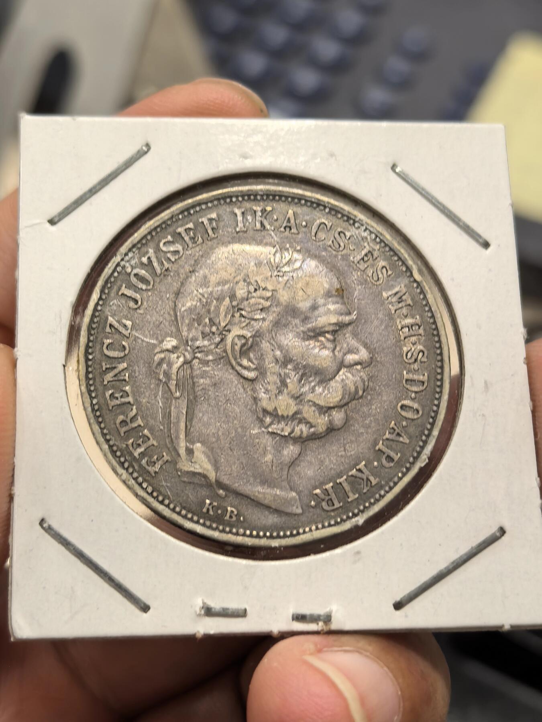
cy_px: 361
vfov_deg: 35.5
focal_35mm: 54
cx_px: 271
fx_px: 1127
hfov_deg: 27.0
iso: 160
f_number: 2
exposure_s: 1/50
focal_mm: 6.98
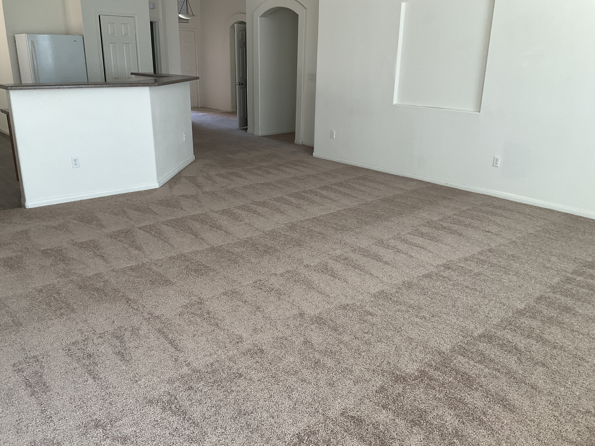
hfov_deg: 61.7
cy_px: 223
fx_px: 498
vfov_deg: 48.2
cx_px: 298
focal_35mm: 29
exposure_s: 1/89
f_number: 1.8
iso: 64
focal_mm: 3
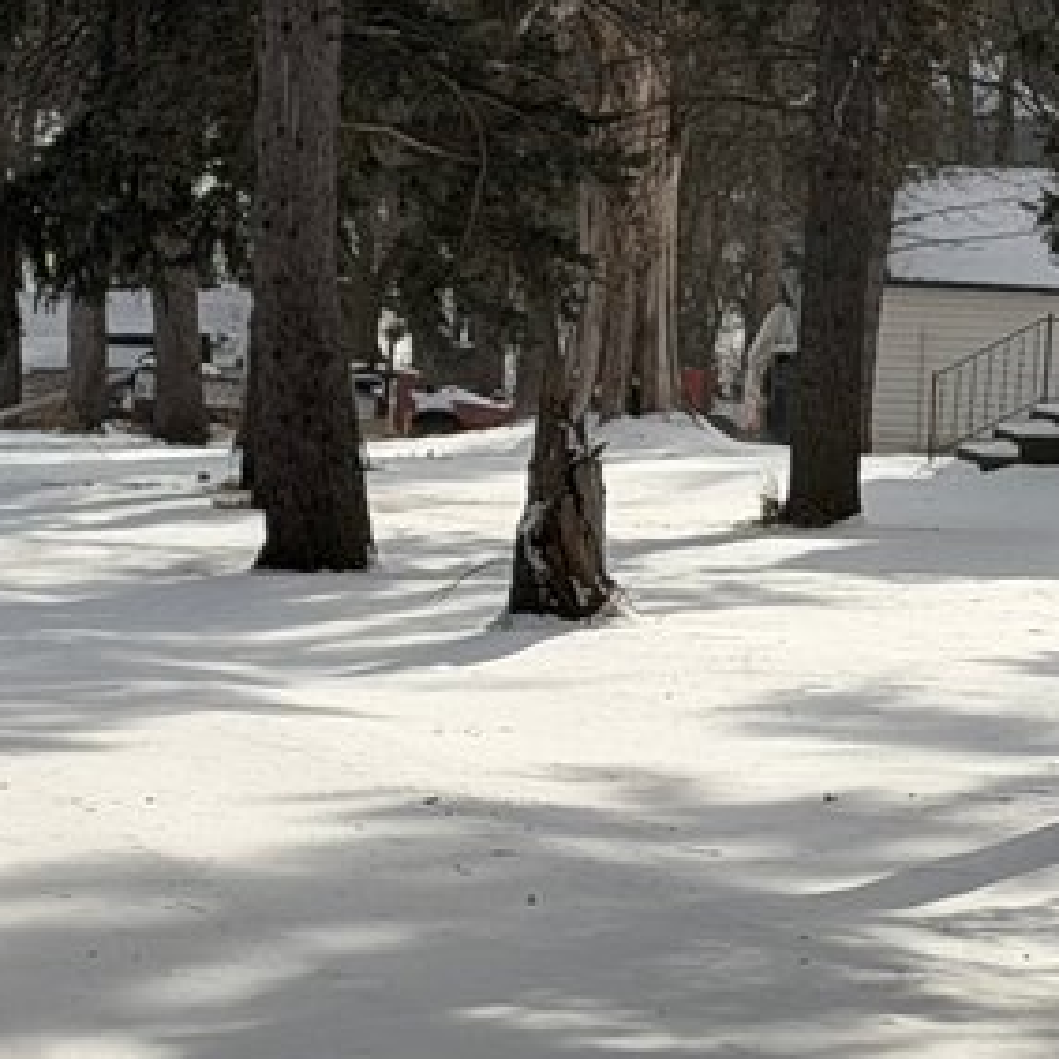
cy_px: 758
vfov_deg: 7.7
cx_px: 836
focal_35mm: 227
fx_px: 7857
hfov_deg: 7.7
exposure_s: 1/7143
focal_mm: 6.76
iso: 64
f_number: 1.78
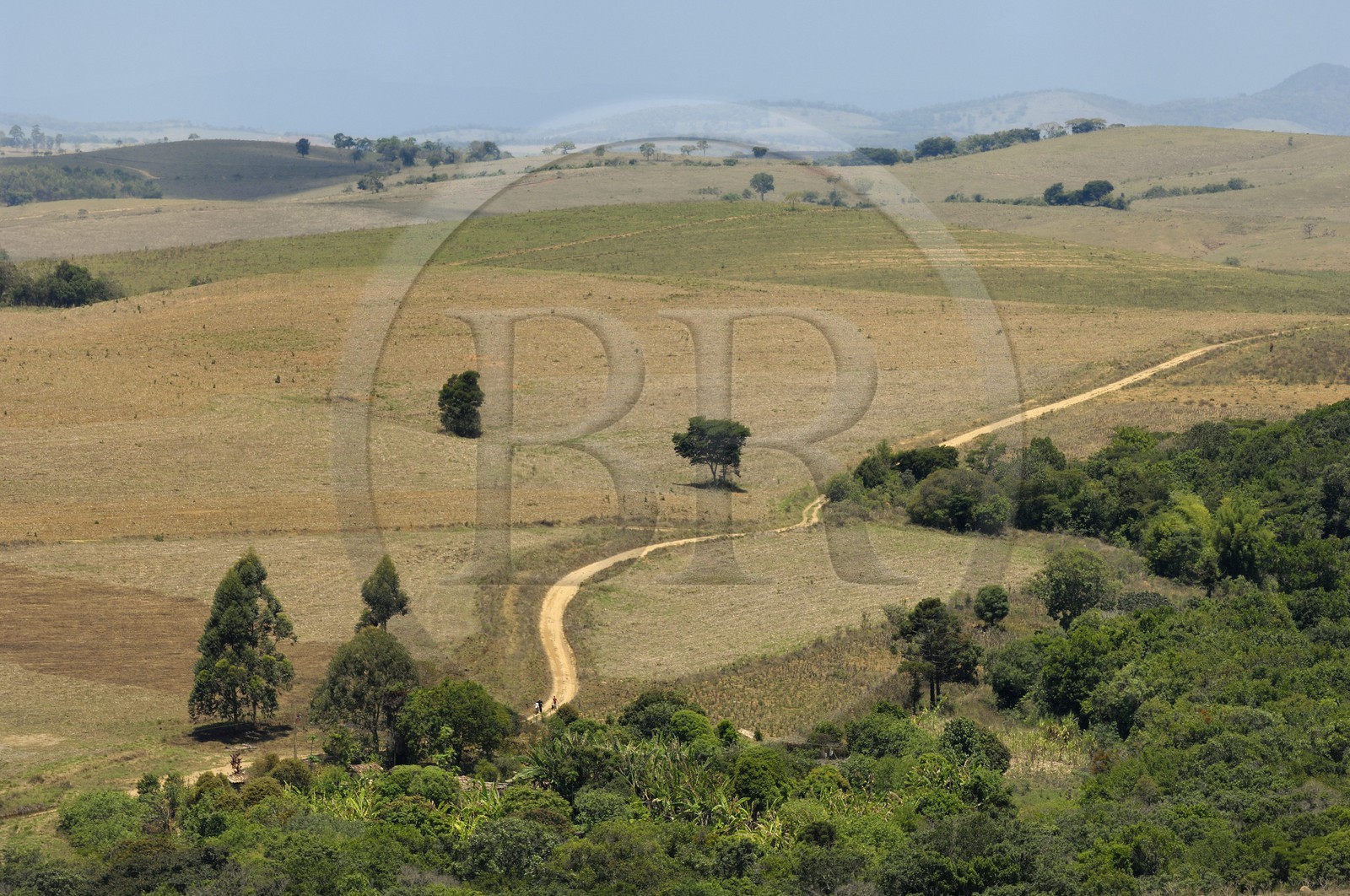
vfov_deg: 6.1
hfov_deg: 9.2
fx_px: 8425
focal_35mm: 225
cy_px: 448
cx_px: 675
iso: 100
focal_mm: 150
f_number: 5.3
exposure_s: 1/400
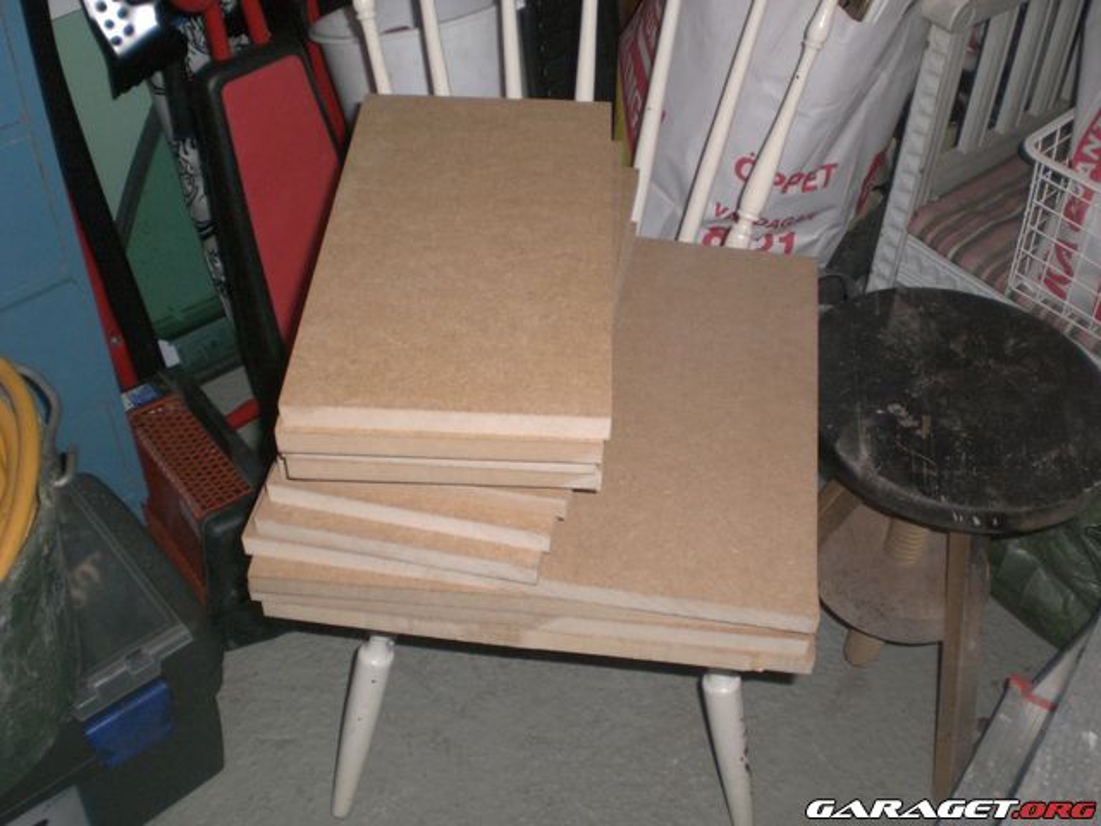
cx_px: 550
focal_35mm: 38
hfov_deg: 49.0
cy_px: 413
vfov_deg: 37.7
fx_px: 1209
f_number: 3.1
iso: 200
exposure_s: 1/60
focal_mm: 6.3
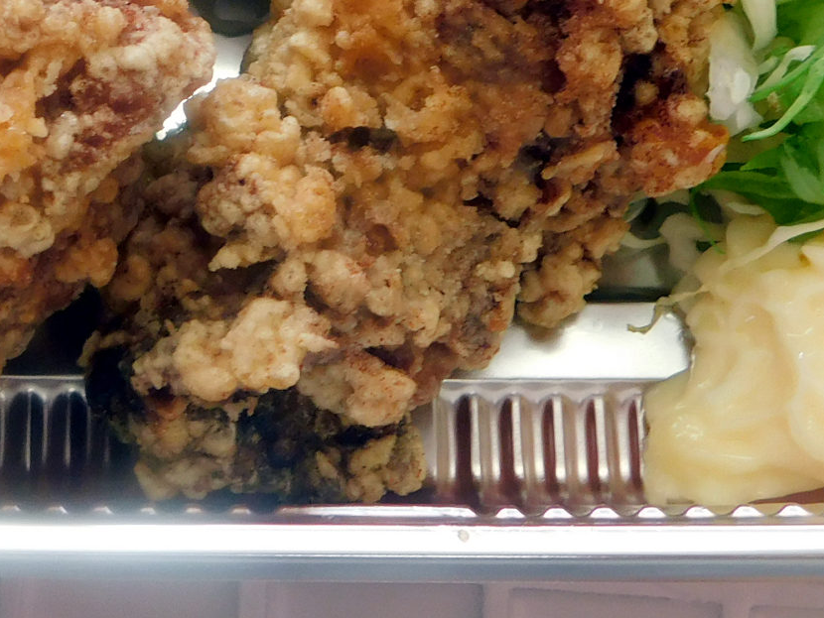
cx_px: 61
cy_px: 16
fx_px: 2643
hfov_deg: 17.4
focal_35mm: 111
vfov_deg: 13.2
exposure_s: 1/30
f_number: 3.5
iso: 125
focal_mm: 6.3
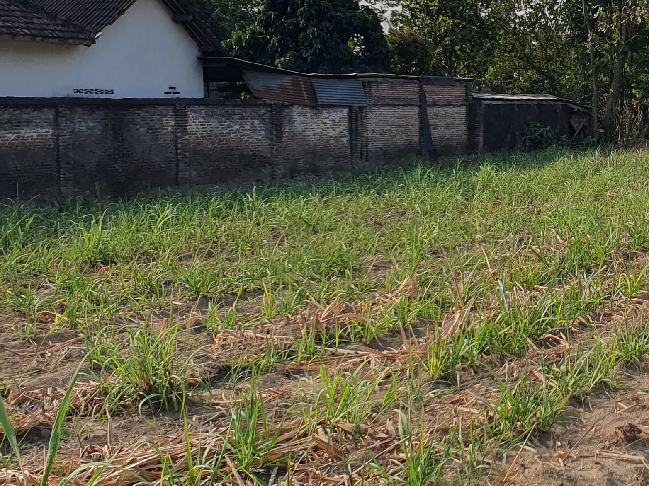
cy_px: 161
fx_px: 1256
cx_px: 604
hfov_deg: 27.7
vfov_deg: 21.8
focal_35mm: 67
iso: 50
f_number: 2.4
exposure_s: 1/1680
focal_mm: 4.32
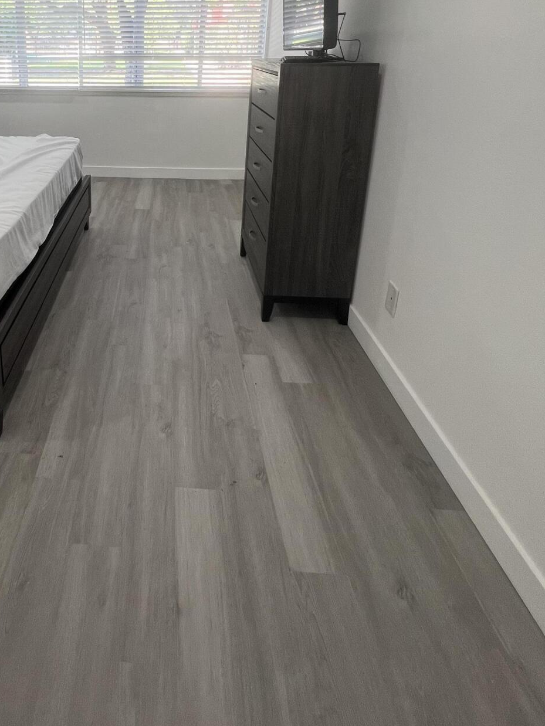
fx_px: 441
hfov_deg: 59.4
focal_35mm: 21
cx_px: 124
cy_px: 172
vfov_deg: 72.8
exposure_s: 1/120
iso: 80
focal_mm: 1.57
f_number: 1.8
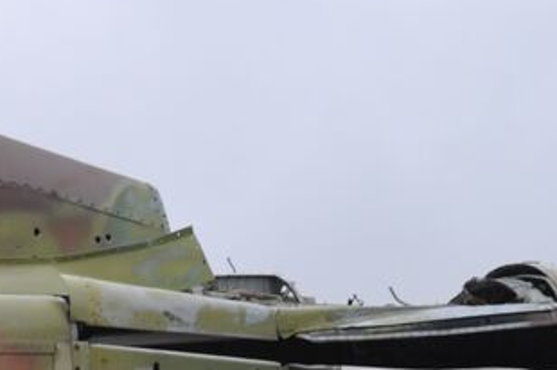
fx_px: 1917
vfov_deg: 10.7
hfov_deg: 16.5
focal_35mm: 124
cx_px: 361
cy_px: 507
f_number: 5.6
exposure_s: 1/160
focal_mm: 20
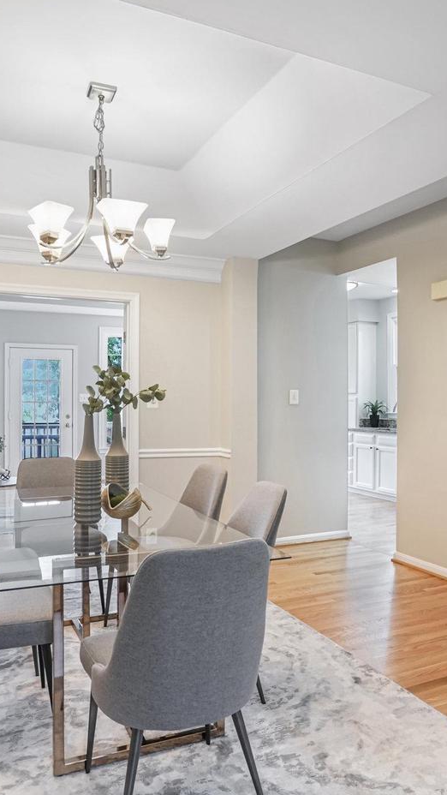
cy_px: 391
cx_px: 235
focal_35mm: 26
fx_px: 548
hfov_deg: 44.4
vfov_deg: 71.9
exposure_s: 1/500
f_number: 8
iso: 1250
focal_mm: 16
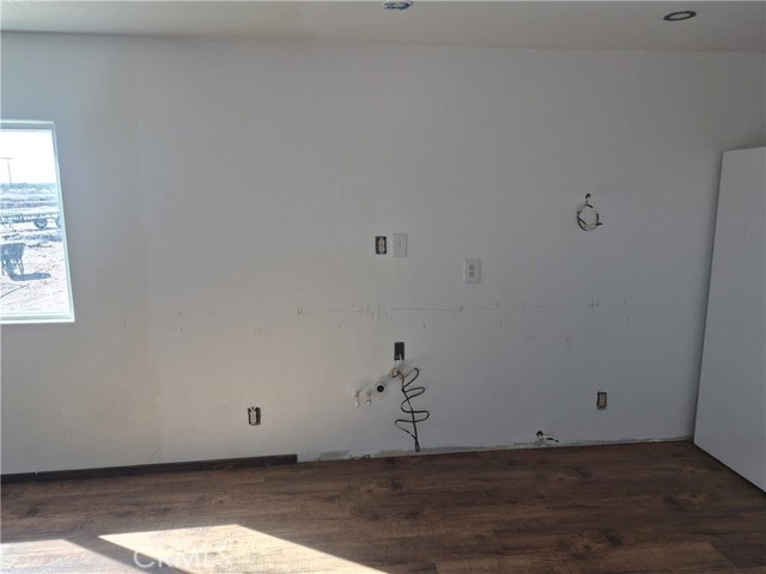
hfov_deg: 73.9
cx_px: 383
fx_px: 509
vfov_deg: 58.9
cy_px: 287
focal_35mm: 23
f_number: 1.8
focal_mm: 5.4
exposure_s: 1/180
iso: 64
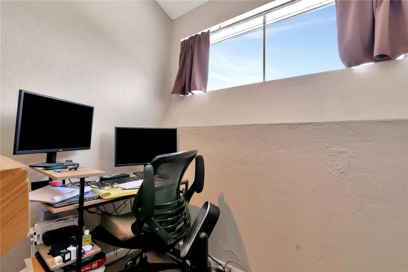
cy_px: 136
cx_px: 204
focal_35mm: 16
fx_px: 187
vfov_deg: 72.0
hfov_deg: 95.0
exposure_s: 1/15
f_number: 10
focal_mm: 11
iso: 800
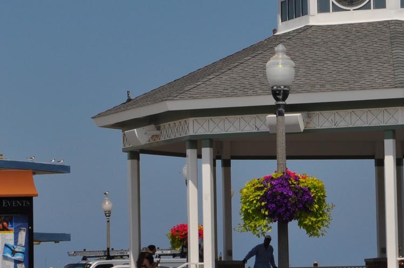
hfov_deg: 10.0
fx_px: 2308
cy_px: 90
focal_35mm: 206
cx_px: 251
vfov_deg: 6.6
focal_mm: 50
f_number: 11
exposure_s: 1/500
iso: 200
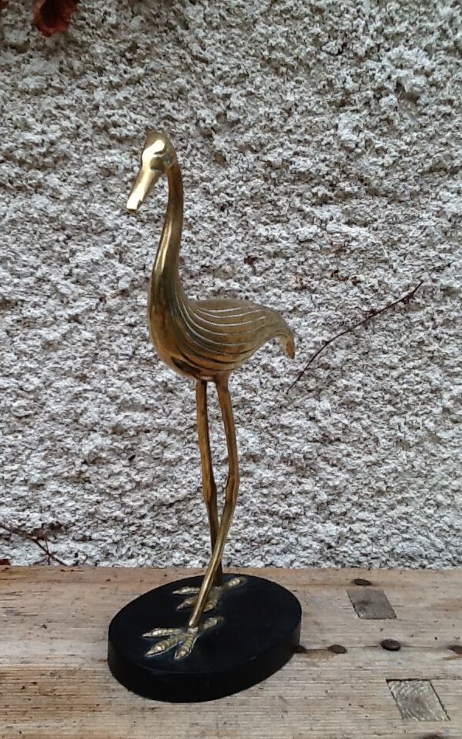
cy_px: 370
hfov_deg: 27.4
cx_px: 209
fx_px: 948
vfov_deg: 42.7
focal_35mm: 47
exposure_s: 1/235
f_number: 2.4
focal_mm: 2.03
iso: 40
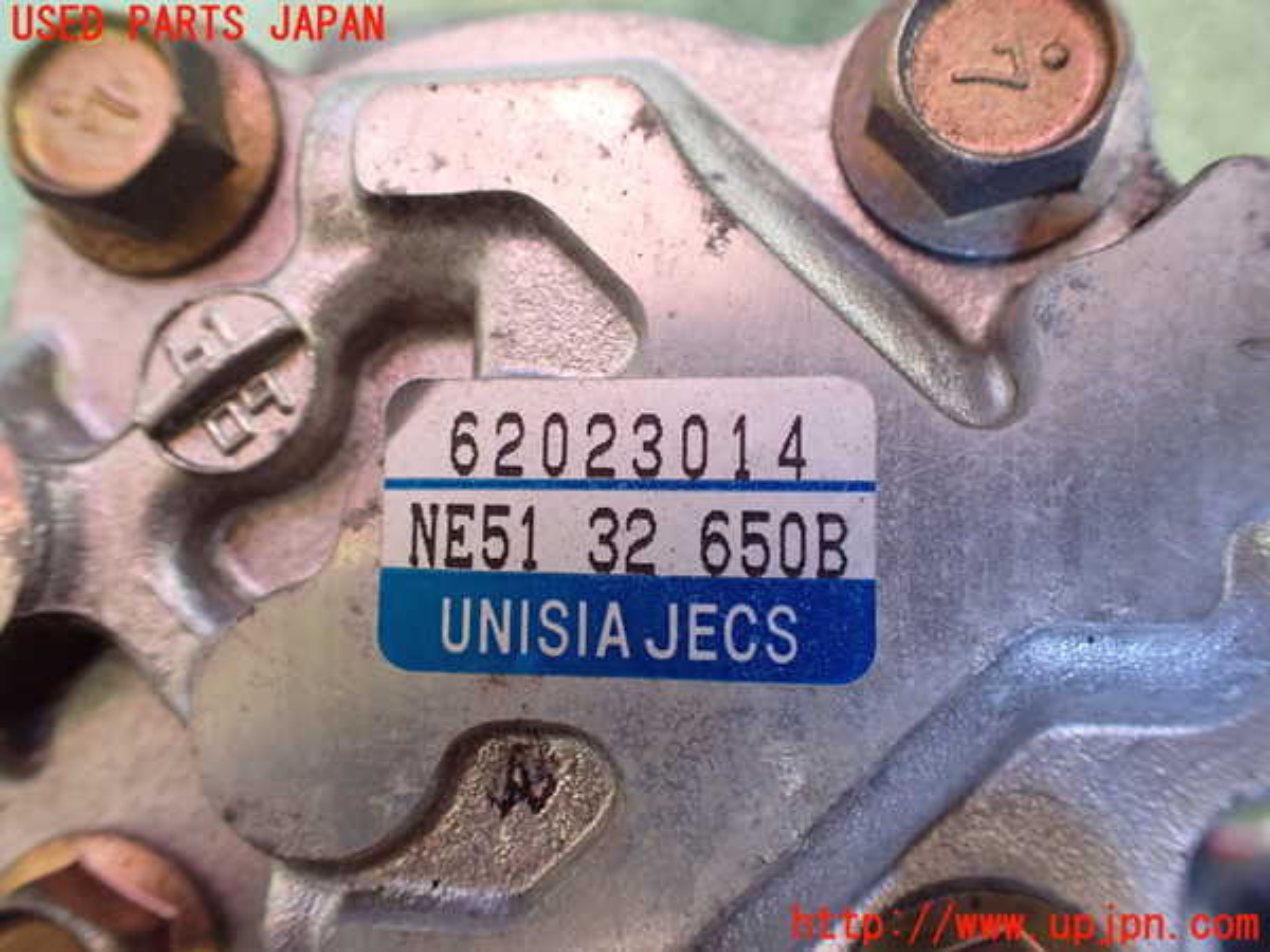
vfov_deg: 46.8
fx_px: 1101
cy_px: 476
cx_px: 635
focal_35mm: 30
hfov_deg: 60.0
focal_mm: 5.4
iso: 800
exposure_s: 1/30
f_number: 2.3
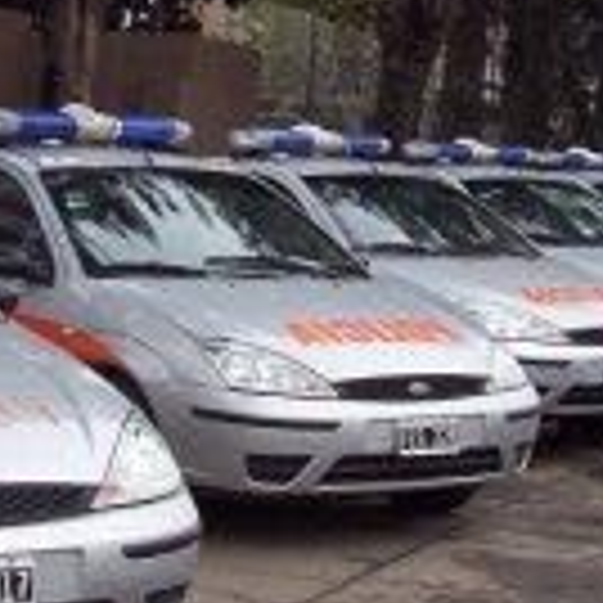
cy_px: 180
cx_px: 119
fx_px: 2266
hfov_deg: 15.1
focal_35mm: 115
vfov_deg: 15.1
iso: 100
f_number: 3.84
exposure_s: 1/436
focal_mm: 5.26
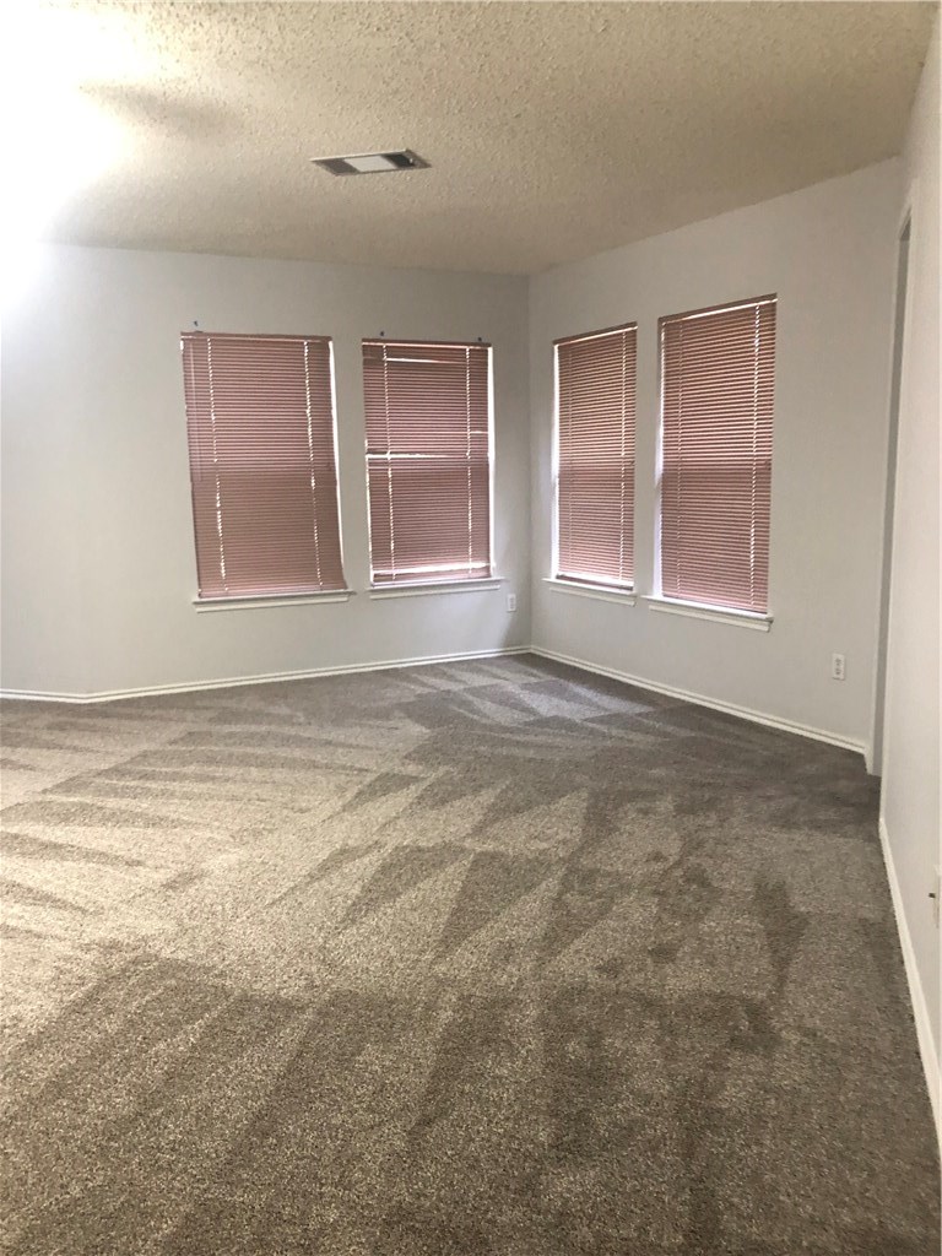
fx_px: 1016
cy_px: 628
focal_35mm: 28
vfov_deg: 63.4
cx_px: 471
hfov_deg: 49.7
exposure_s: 1/13
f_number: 1.8
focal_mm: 3.99
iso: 100
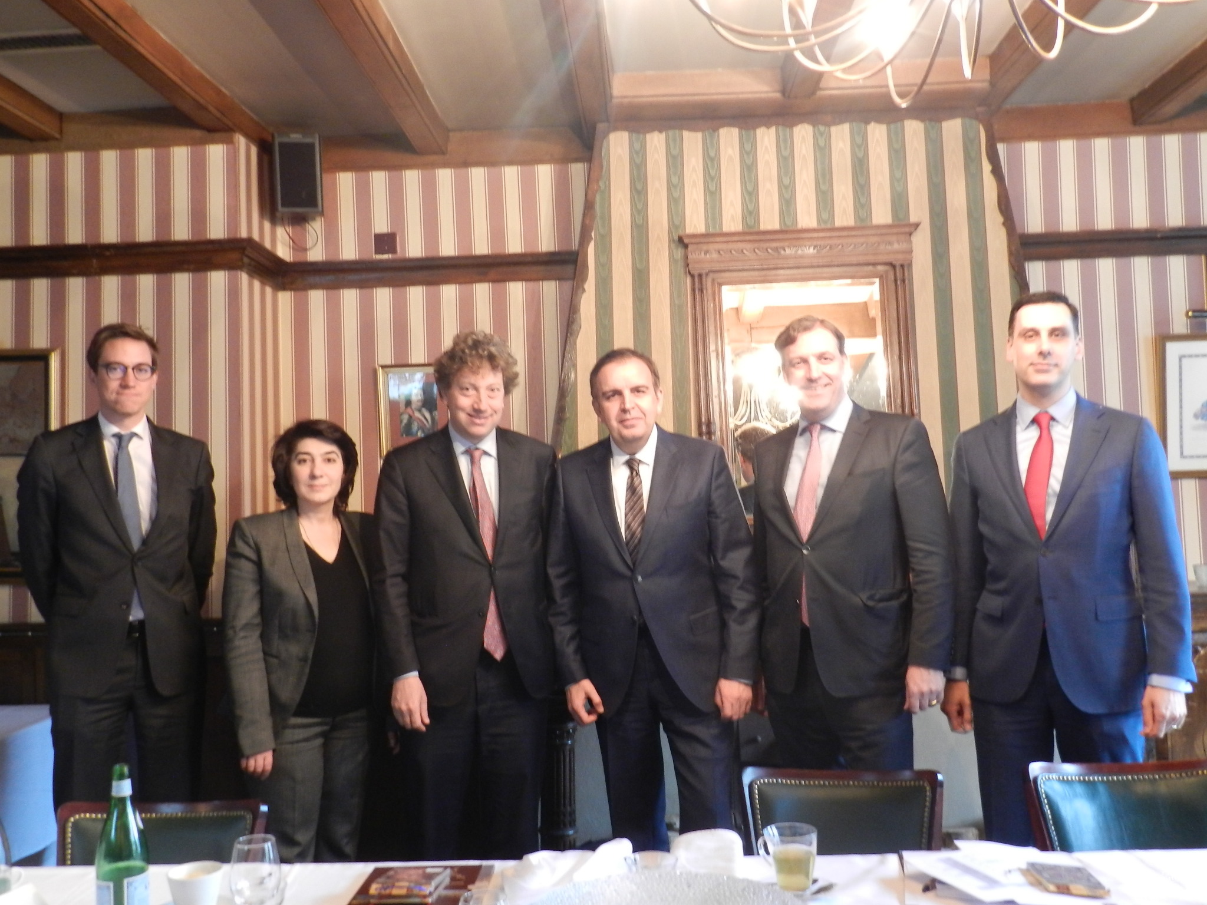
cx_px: 604
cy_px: 452
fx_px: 1116
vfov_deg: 44.2
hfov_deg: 56.8
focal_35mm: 32
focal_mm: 5.6
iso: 400
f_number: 3.7
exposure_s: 1/2.5
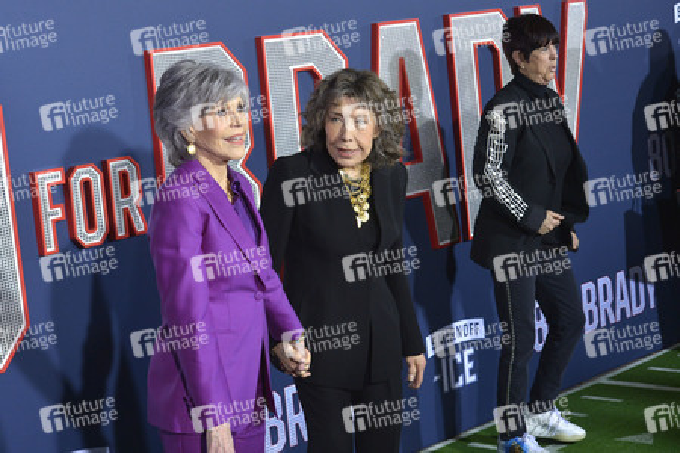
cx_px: 340
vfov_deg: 19.5
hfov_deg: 28.8
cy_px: 226
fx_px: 1322
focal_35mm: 70
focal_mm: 70
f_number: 6.3
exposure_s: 1/320
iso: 2000
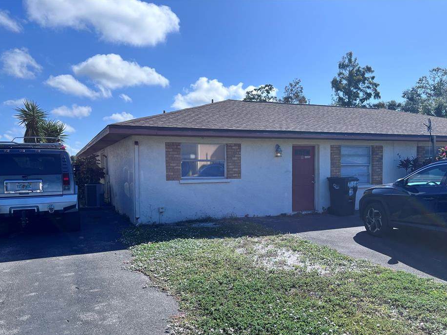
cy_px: 186
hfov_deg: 61.6
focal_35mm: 29
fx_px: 375
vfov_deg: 48.2
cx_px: 226
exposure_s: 1/4310
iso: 50
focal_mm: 5.1
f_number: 1.6
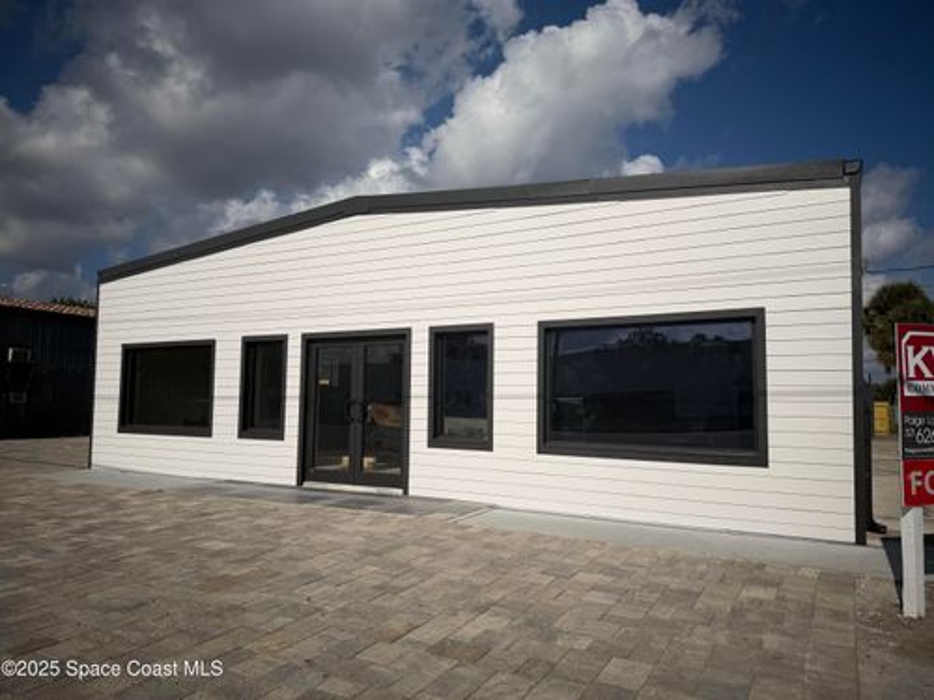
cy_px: 350
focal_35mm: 24
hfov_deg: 71.6
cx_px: 467
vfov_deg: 56.8
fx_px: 648
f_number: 1.78
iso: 80
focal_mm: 6.76
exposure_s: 1/22727
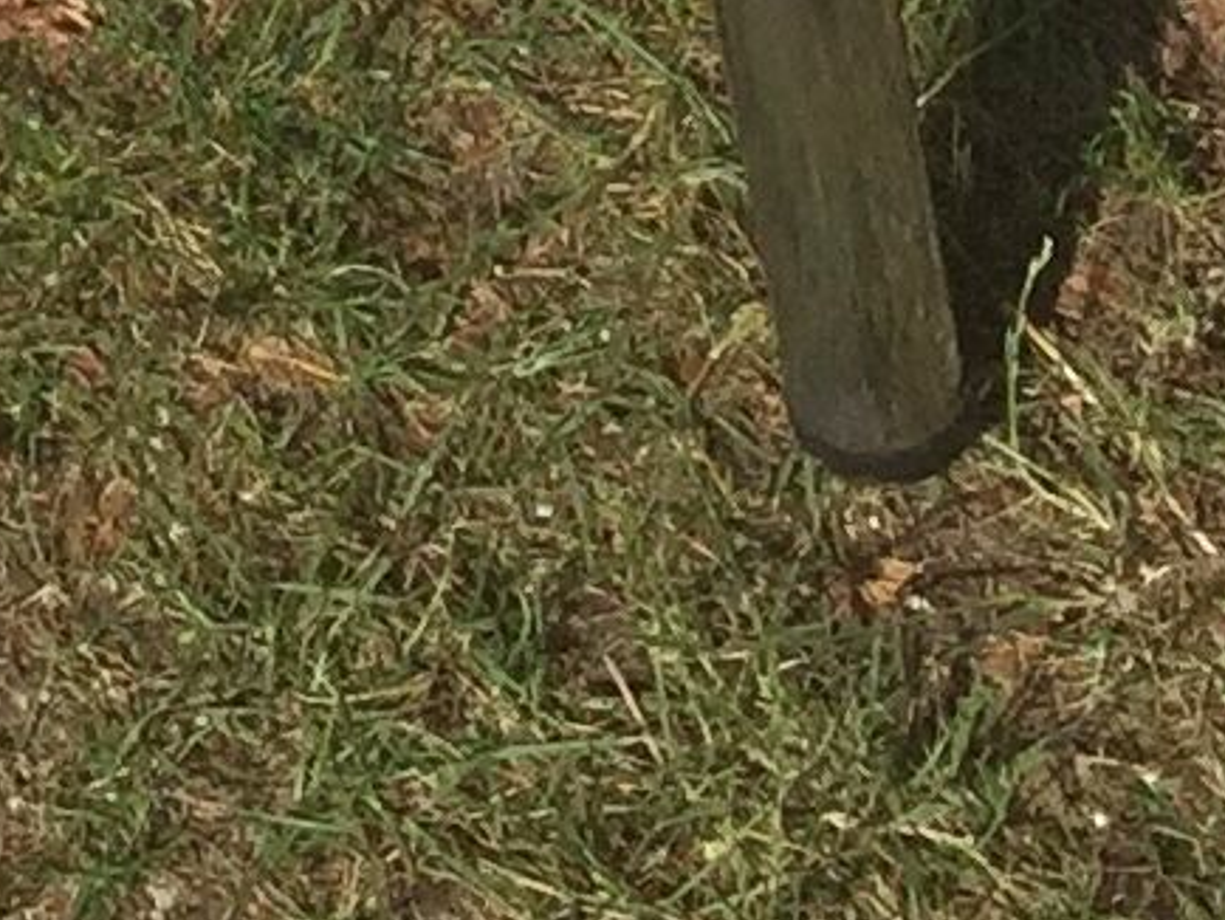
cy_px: -2196
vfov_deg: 6.1
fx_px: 7719
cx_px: -1129
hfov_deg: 8.6
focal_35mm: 218
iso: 32
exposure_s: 1/2198
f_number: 2.2
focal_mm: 4.15
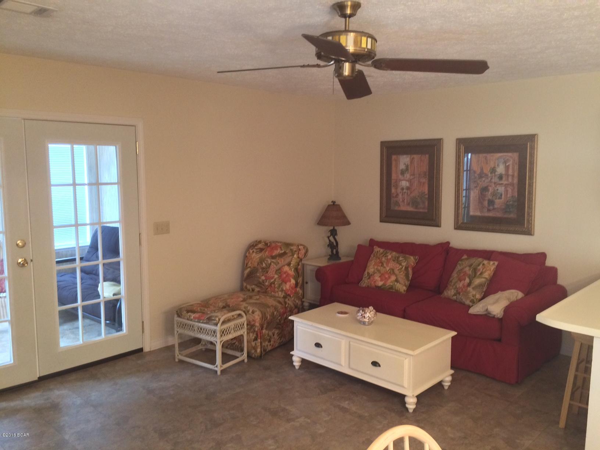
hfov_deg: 61.7
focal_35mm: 29
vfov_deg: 48.2
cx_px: 300
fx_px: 503
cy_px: 225
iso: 250
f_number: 2.2
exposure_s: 1/30
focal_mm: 4.15
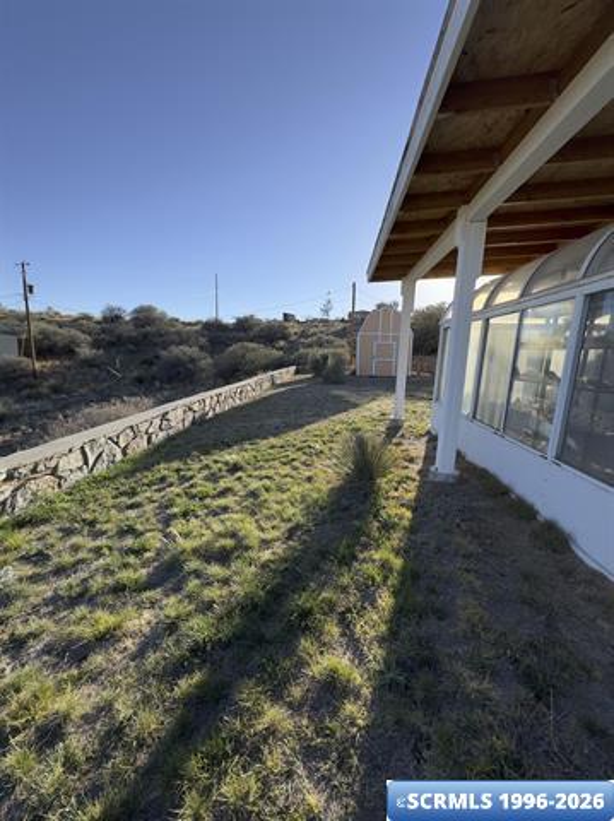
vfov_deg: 102.1
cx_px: 307
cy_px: 410
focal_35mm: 14
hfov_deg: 85.6
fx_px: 332
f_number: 2.2
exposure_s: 1/1217
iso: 40
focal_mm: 2.22
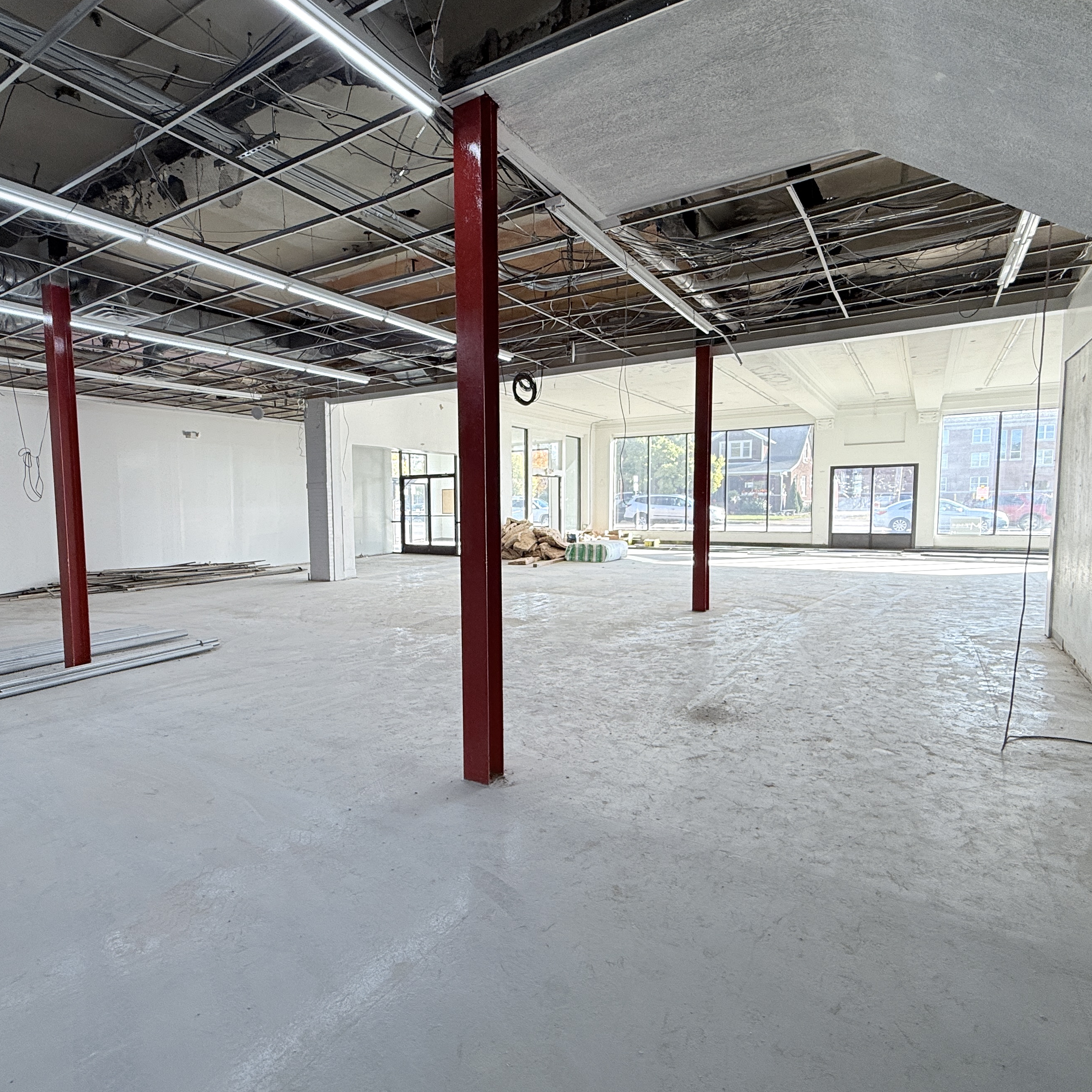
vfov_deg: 77.7
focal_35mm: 19
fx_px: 678
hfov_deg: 77.2
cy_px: 558
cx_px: 462
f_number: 2.2
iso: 50
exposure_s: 1/120
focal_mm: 2.22
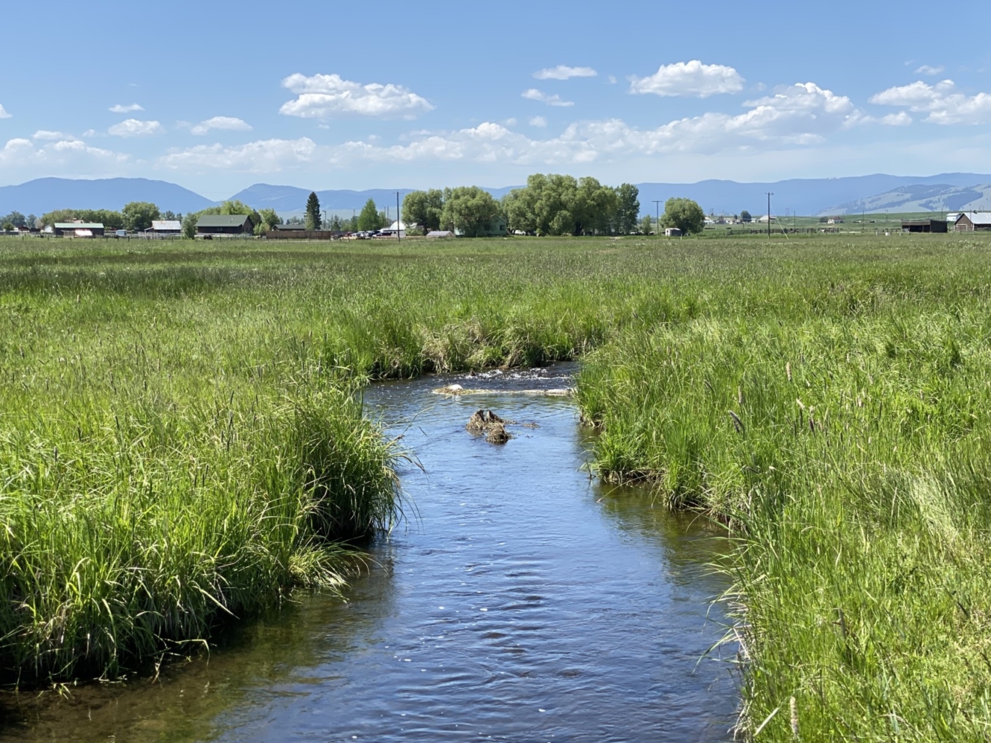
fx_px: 1718
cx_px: 543
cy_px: 418
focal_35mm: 60
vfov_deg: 24.4
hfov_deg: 32.2
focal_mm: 6
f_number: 2
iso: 20
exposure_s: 1/1199
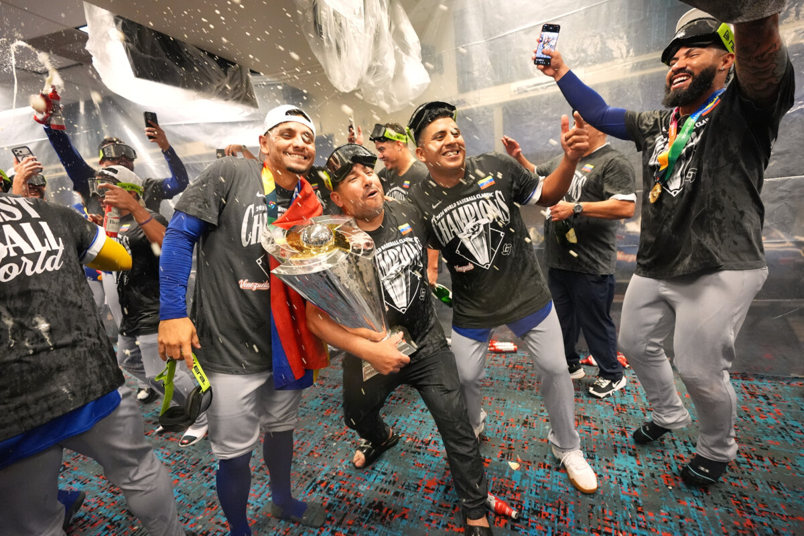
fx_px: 357
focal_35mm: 16
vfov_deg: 73.7
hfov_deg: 96.7
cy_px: 268
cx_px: 402
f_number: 3.2
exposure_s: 1/320
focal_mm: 16
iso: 6400
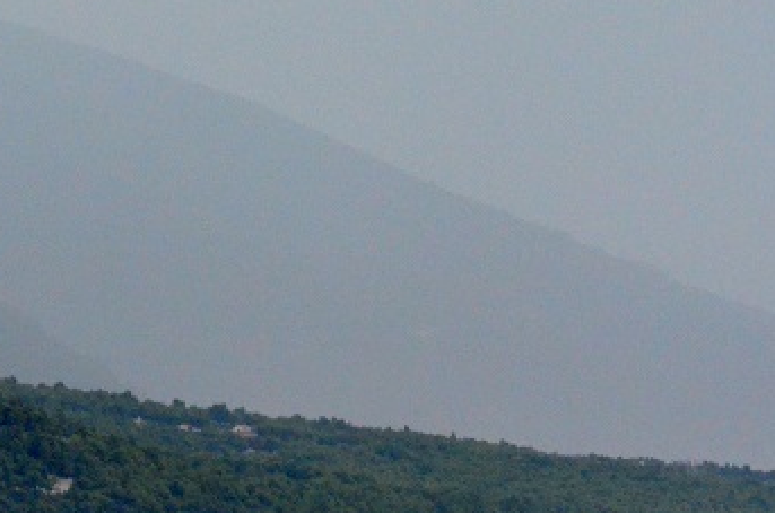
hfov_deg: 4.8
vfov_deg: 3.2
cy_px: 96
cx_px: 299
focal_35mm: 428
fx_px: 9193
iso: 3600
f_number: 4.5
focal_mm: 98
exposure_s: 1/8000
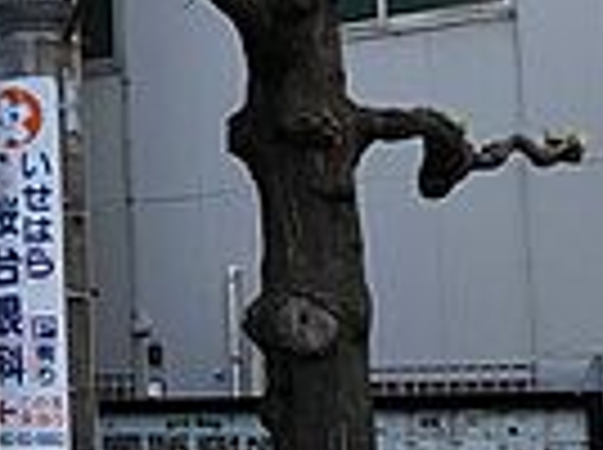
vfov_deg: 11.0
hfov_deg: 12.3
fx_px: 2330
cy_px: 212
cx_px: -752
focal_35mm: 134
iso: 20
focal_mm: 3.99
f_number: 1.8
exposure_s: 1/771
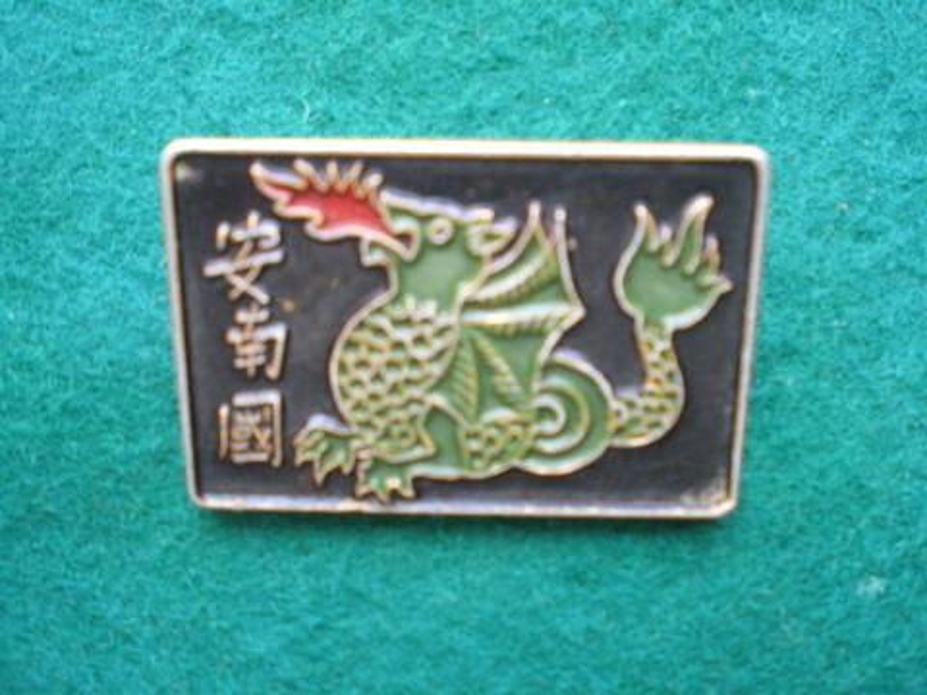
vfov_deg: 37.7
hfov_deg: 49.0
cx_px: 464
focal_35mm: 38
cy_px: 348
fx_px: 1018
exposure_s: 1/40
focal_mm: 6.3
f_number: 3.1
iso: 400
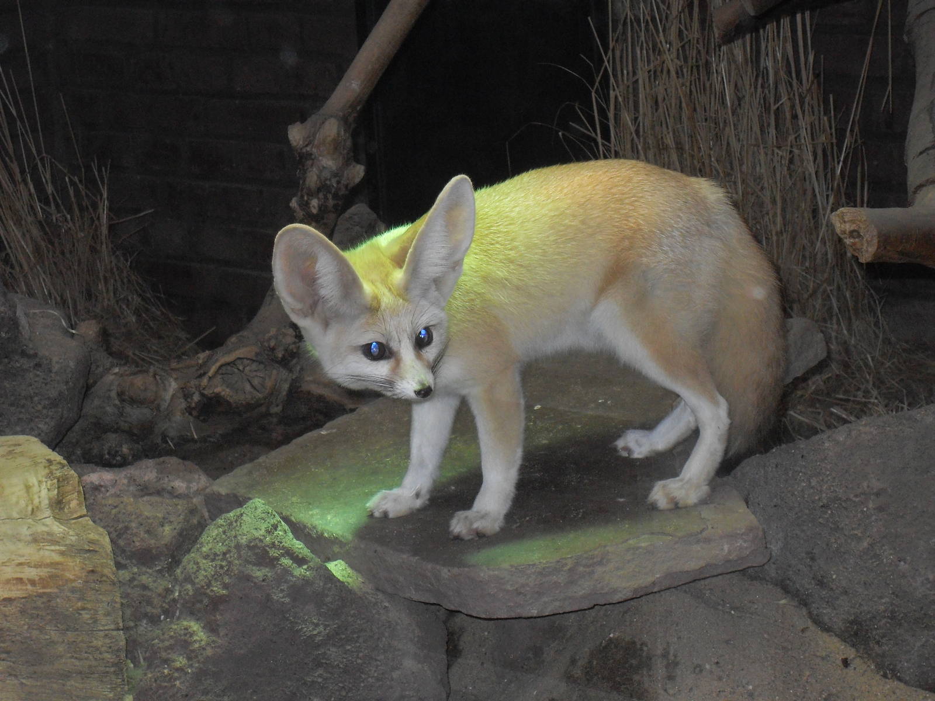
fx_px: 2998
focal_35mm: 111
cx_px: 468
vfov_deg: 13.3
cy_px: 350
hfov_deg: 17.7
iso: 240
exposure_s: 1/90
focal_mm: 18.1
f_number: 5.2
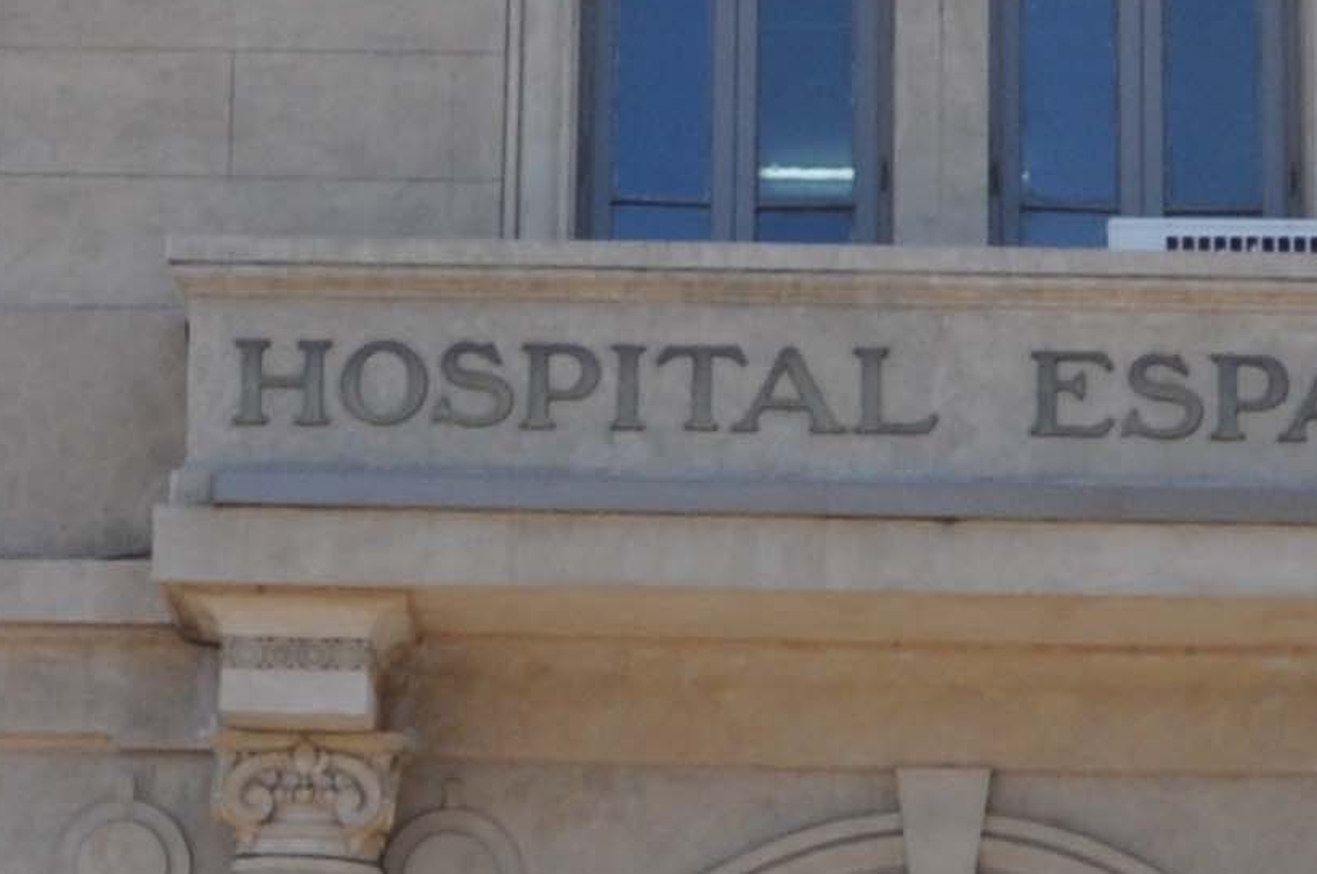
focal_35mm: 141
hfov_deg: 14.6
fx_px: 5151
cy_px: 188
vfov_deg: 9.7
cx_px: 621
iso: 200
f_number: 8
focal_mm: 18
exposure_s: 1/160
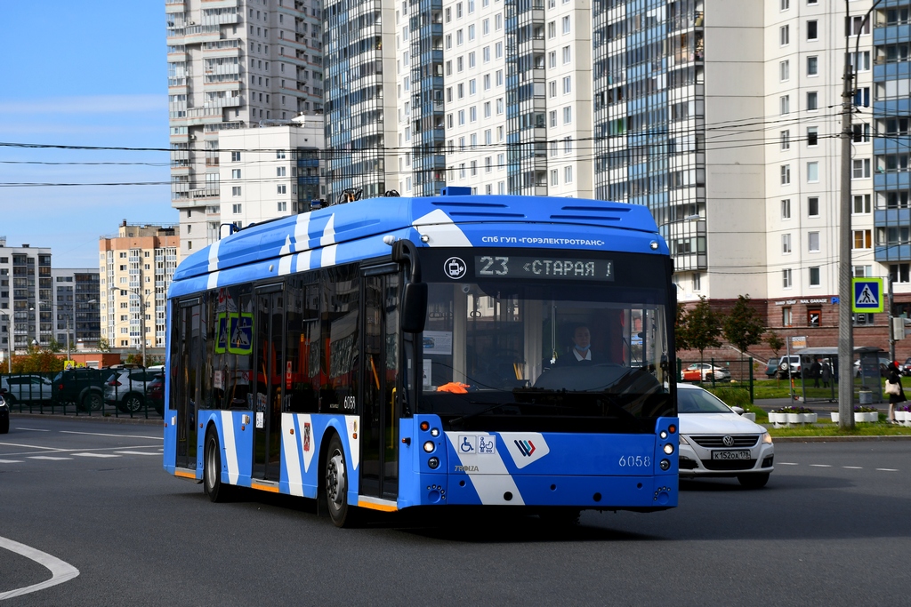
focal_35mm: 99
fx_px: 2505
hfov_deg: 20.6
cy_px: 304
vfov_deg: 13.8
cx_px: 456
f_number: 11
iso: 200
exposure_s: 1/500
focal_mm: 66
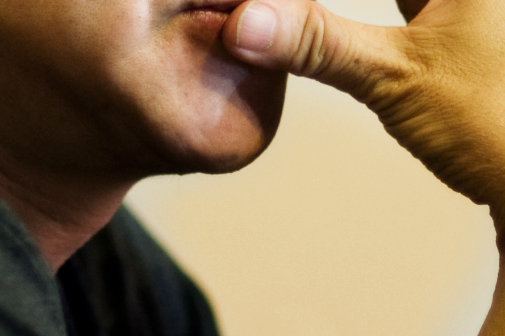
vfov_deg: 3.4
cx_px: 346
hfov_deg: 5.1
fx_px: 5704
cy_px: 76
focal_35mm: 407
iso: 1250
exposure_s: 1/80
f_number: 1.8
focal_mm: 85
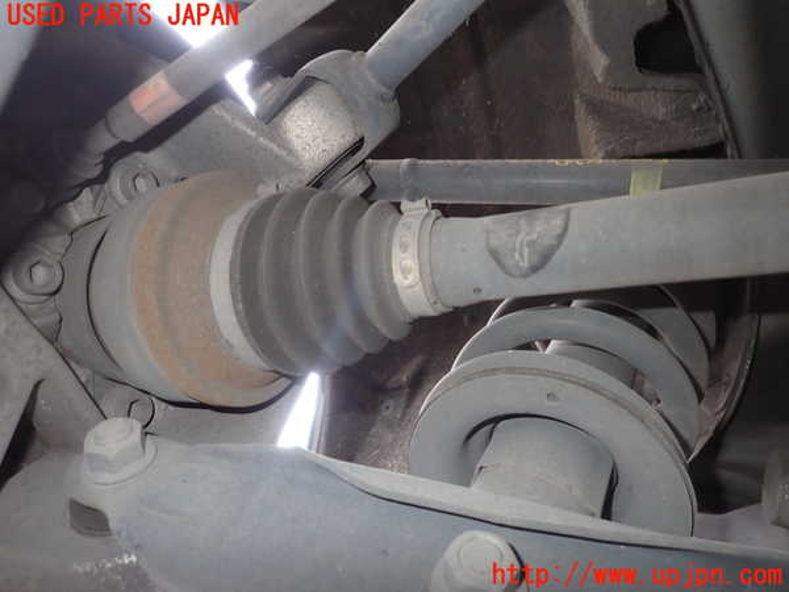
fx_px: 570
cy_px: 296
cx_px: 394
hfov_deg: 69.4
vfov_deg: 54.9
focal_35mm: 25
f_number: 2
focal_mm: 4.5
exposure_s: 1/30
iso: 200
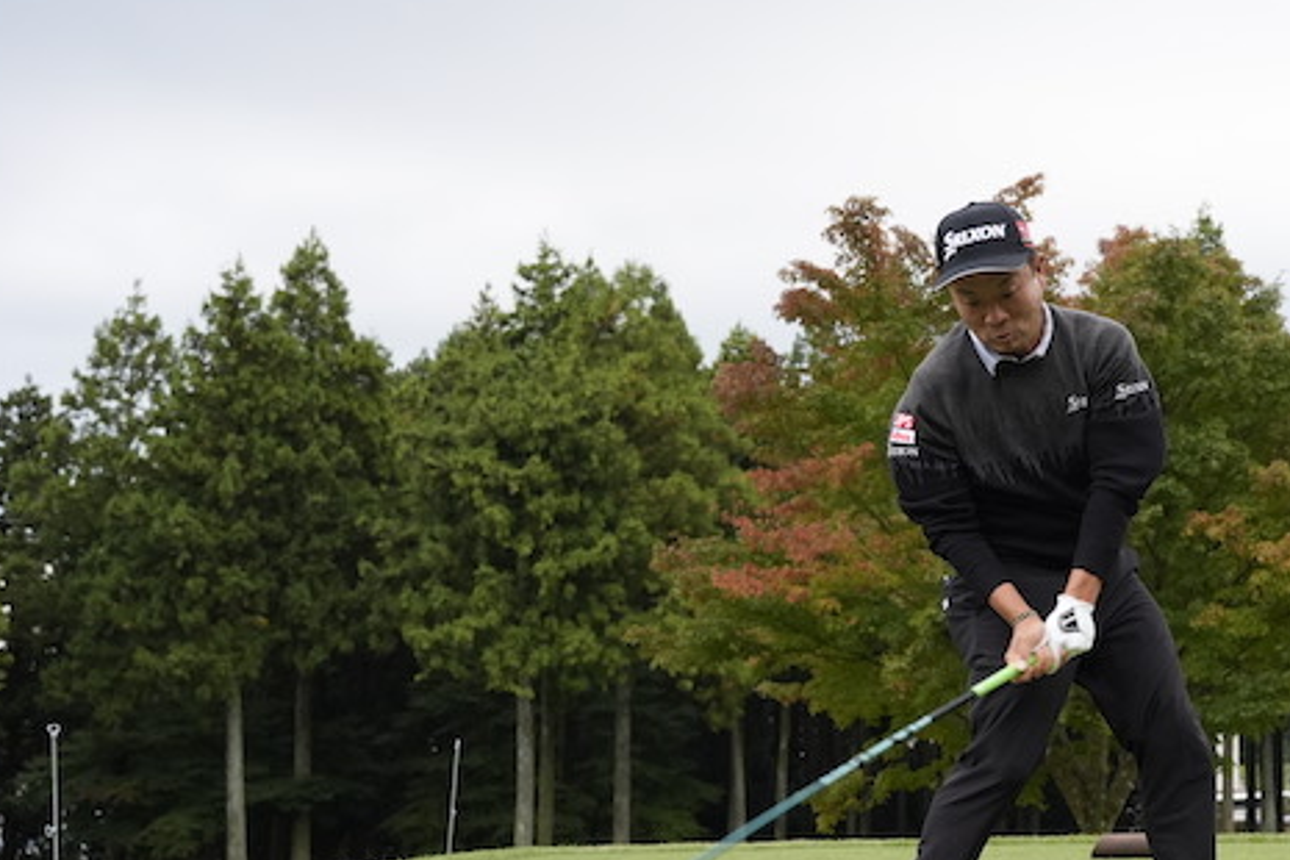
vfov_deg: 22.6
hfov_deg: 32.6
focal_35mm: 60
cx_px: 1007
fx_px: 2150
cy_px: 429
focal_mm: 34
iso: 1600
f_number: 4.5
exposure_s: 1/1250
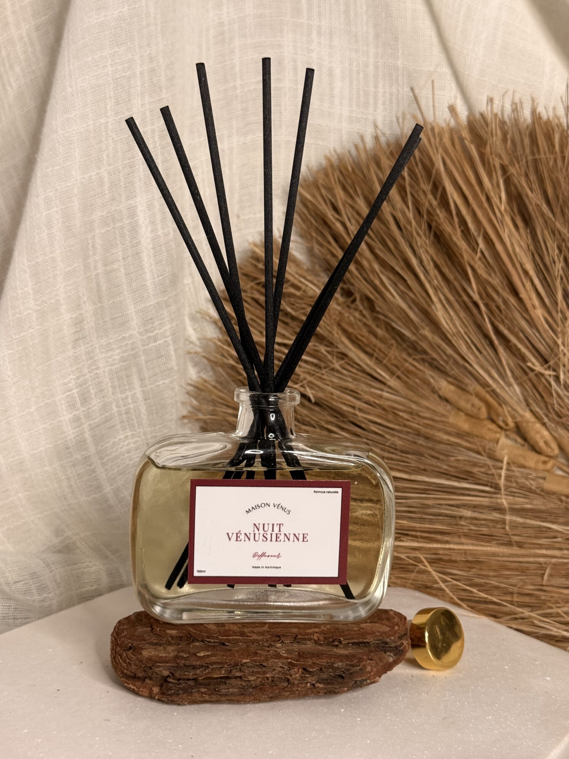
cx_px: 284
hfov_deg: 30.3
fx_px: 1052
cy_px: 380
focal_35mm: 48
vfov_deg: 39.7
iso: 200
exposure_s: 1/60
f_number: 1.78
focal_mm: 6.76
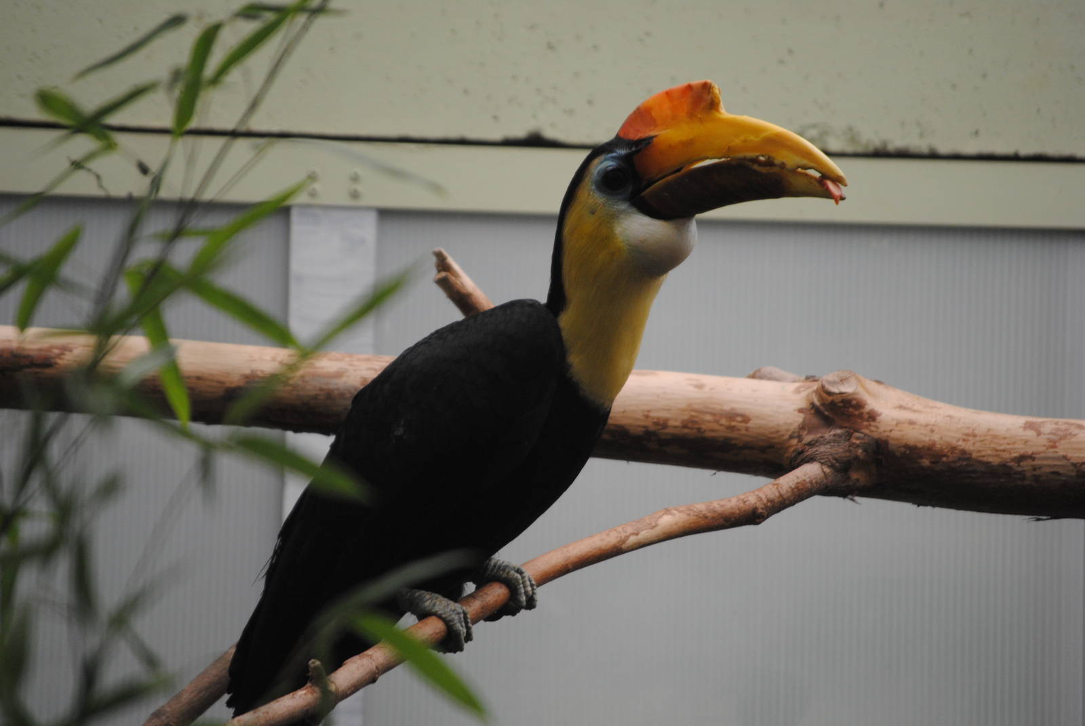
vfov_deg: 4.6
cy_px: 363
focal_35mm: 300
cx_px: 542
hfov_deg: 6.9
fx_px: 9052
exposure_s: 1/125
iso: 400
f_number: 5.6
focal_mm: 200
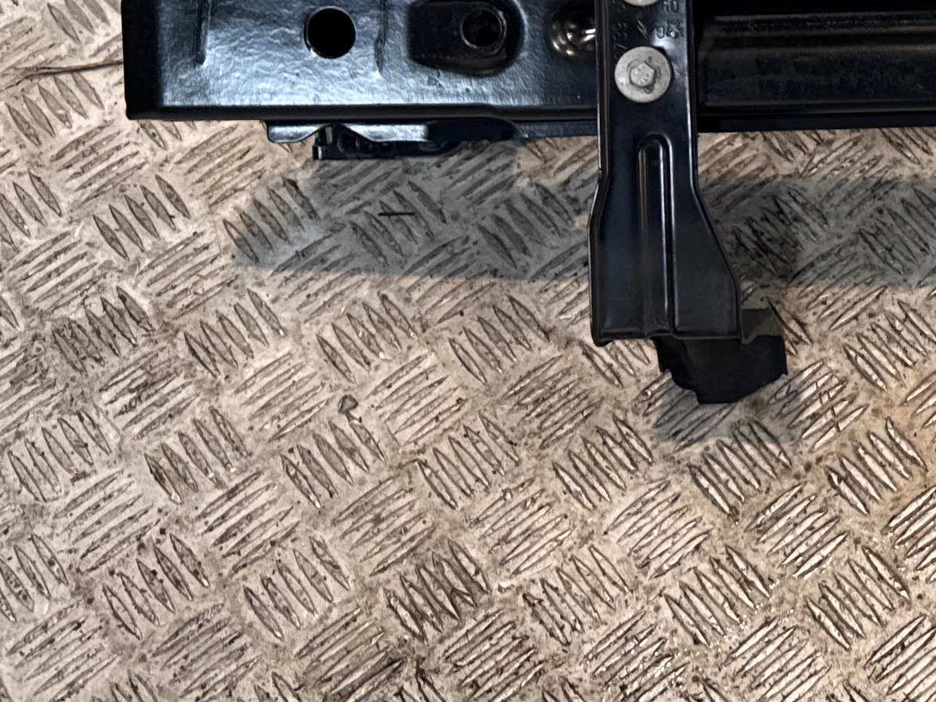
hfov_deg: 21.3
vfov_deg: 17.8
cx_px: 1353
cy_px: -134
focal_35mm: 79
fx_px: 2136
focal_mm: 6.76
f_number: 1.78
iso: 64
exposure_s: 1/100
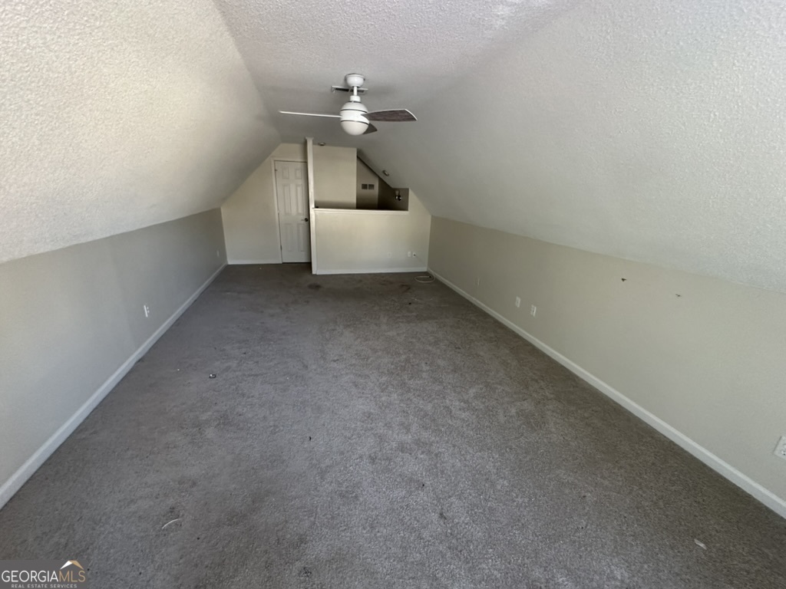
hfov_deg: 102.1
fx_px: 318
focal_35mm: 14
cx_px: 393
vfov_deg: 85.7
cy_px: 294
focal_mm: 2.22
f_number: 2.2
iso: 500
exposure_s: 1/60
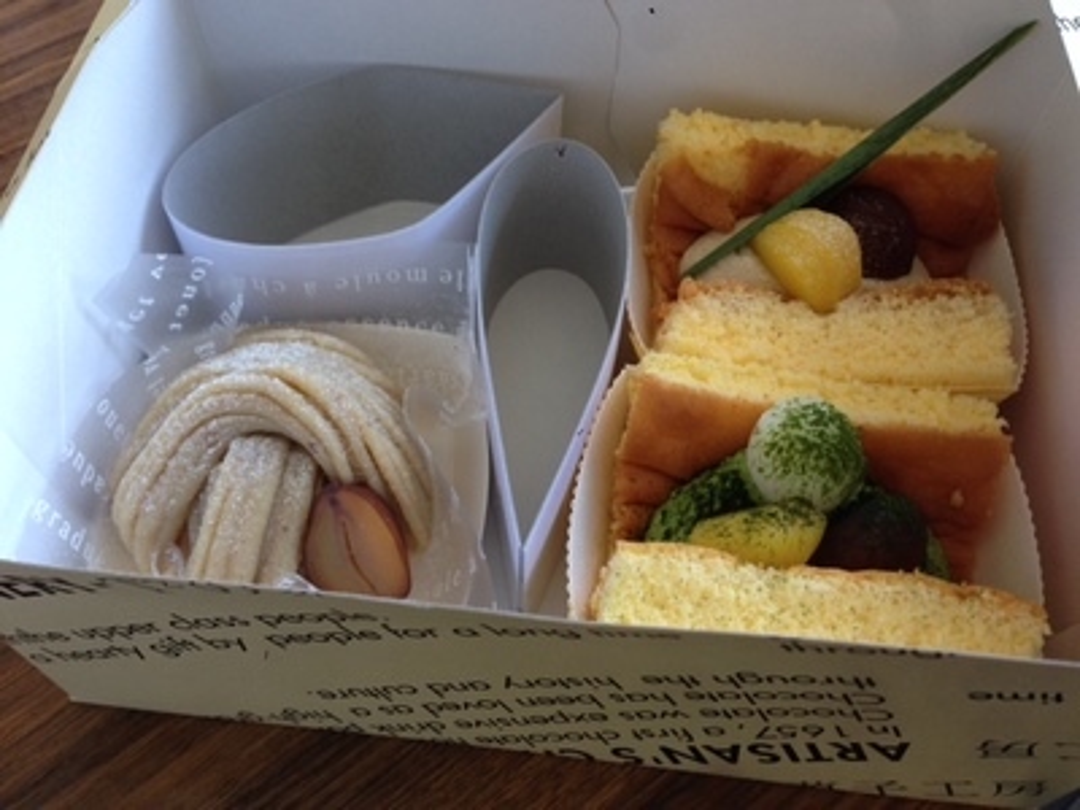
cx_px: 540
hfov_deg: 55.4
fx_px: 1030
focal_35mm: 33
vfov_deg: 42.9
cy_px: 405
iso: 50
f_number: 2.4
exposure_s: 1/40
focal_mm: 4.12
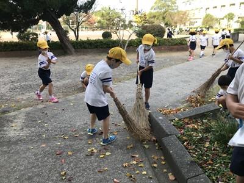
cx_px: 122
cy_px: 92
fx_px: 197
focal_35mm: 28
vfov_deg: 49.7
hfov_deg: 63.4
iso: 20
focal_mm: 3.99
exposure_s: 1/128
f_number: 1.8
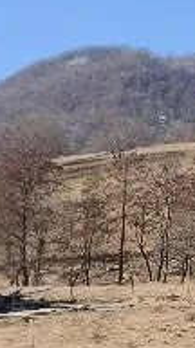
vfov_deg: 15.2
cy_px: 539
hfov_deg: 7.5
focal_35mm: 130
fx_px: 1200
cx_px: -493
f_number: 1.62
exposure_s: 1/10000
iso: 64
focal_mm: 6.45
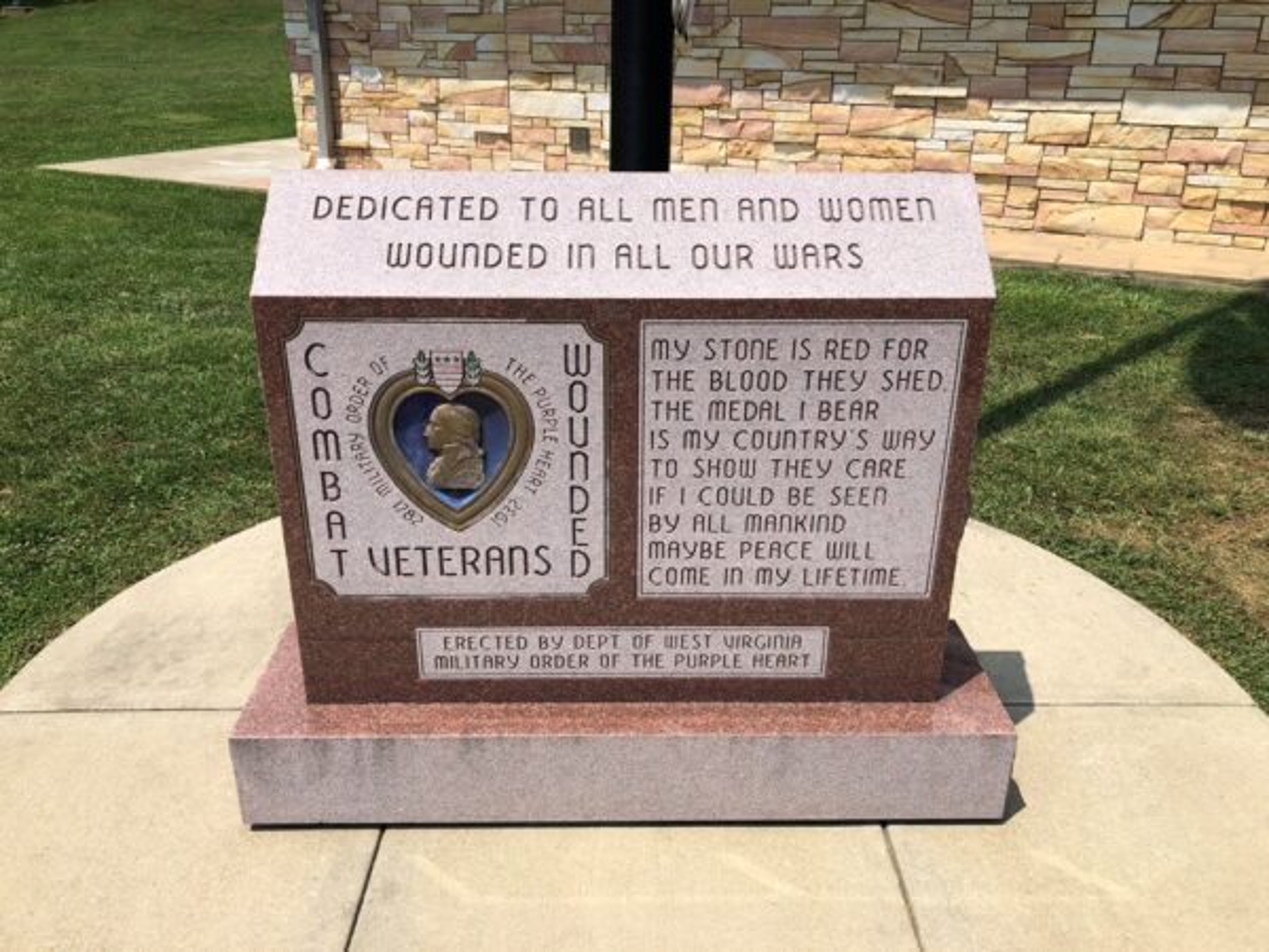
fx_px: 1026
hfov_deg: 63.4
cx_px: 634
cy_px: 476
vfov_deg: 49.7
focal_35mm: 28
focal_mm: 3.99
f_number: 1.8
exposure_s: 1/2667
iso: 20
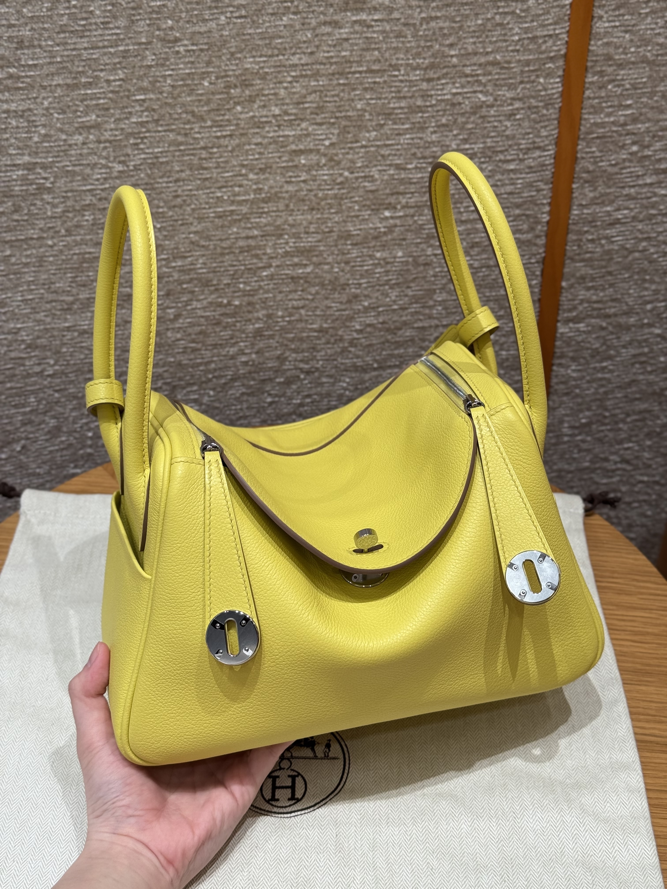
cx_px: 334
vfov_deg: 39.7
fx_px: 1233
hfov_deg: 30.3
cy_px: 444
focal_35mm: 48
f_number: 1.78
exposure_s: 1/100
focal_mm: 6.76
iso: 50
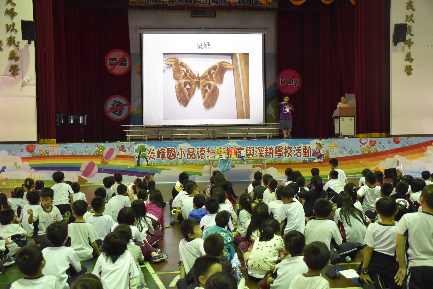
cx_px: 216
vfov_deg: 36.9
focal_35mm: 36
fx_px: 433
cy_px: 144
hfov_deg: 53.1
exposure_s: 1/60
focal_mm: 24
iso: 2500
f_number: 3.8
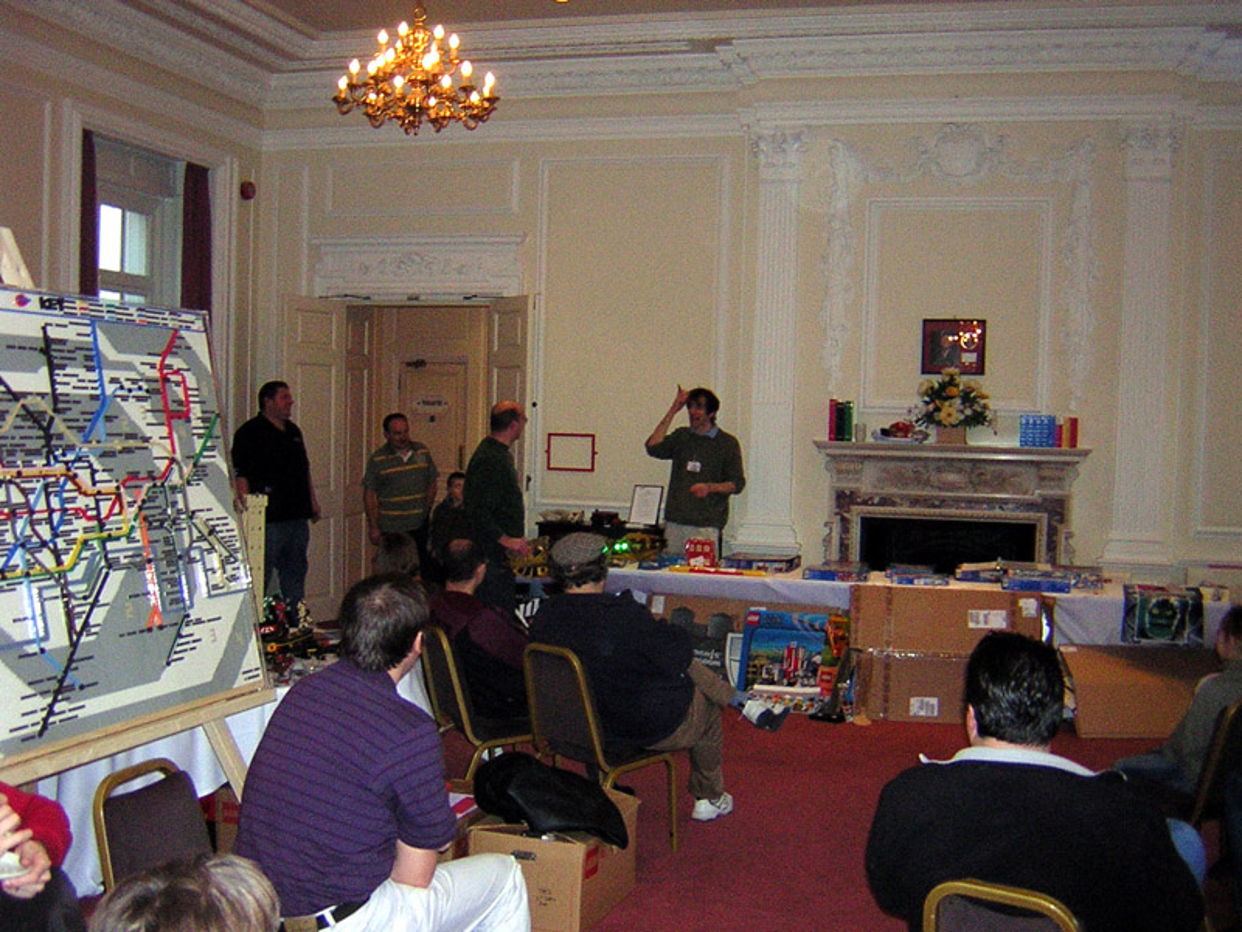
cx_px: 621
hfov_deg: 51.4
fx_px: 1292
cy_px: 466
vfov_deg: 39.7
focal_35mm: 36
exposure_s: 1/60.1
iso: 400
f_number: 2.6
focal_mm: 4.7
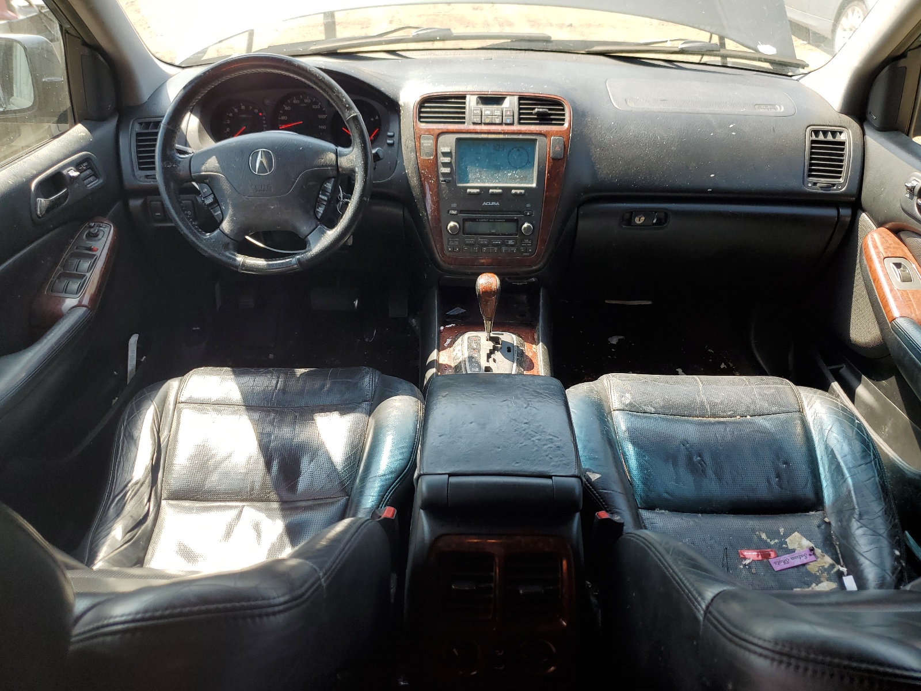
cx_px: 460
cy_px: 346
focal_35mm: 26
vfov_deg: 53.1
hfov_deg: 67.3
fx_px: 692
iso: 50
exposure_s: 1/370
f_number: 1.5
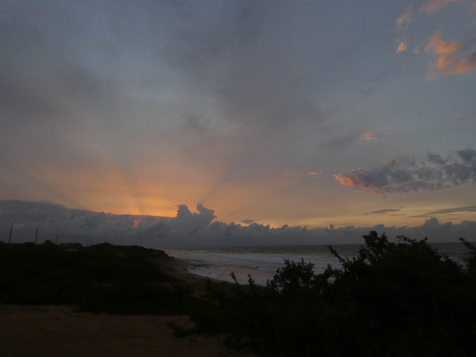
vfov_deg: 66.0
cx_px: 238
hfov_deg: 81.7
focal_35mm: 20
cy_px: 178
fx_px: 275
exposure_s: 1/500
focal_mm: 3.6
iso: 500
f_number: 3.4
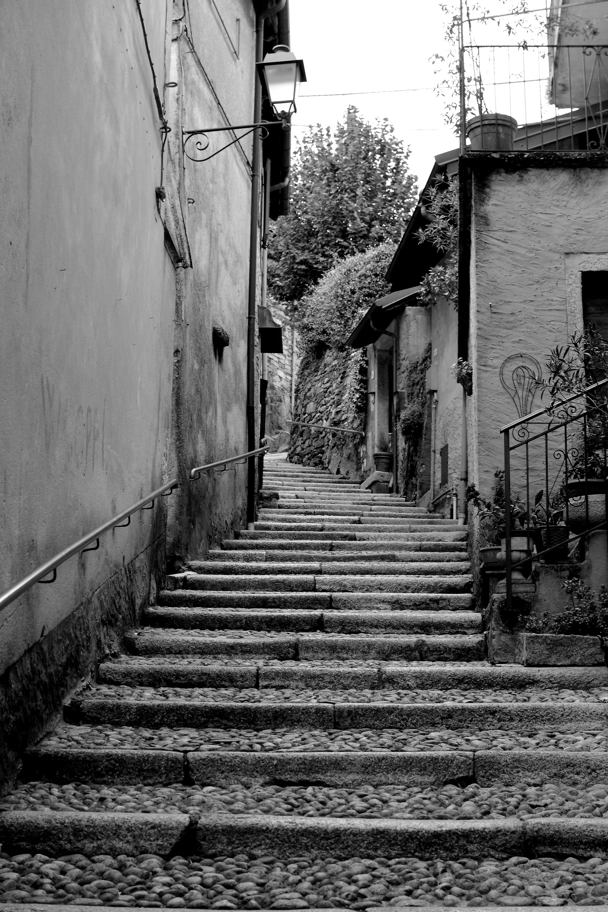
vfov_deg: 37.9
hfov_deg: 25.8
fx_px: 1330
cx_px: 304
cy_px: 456
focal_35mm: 52
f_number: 4
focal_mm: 35
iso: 800
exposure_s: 1/60
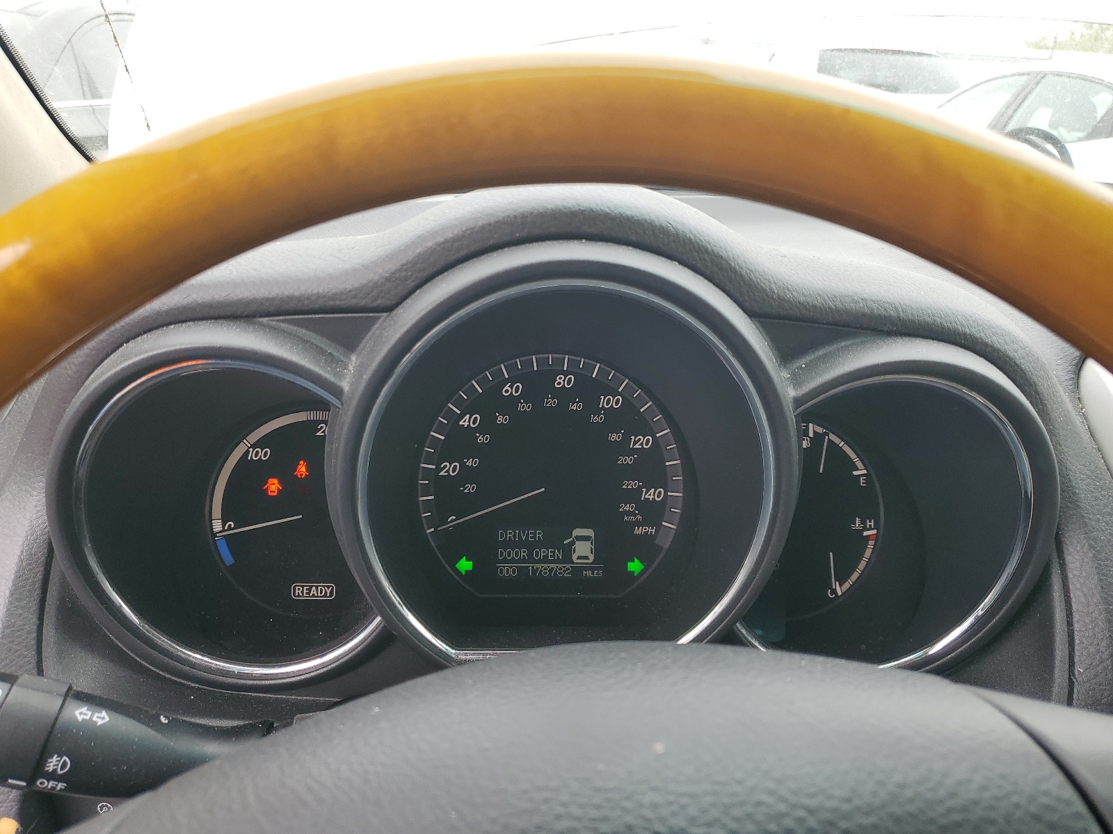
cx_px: 556
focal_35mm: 26
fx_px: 836
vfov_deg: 53.1
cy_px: 417
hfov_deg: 67.3
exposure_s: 1/169
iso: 50
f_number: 1.5
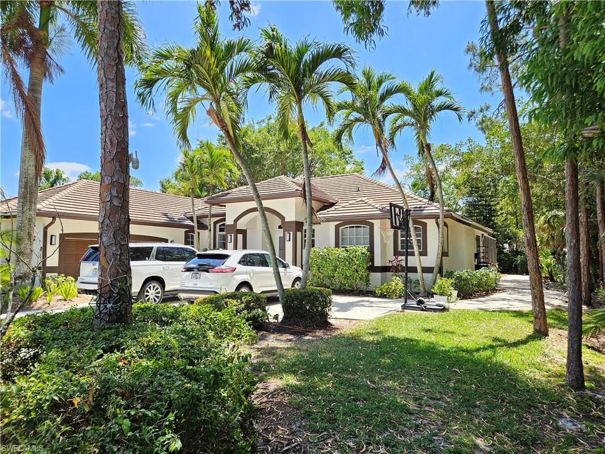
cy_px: 227
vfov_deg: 58.9
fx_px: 402
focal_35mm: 23
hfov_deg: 73.9
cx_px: 302
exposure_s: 1/410
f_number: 1.8
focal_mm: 5.4
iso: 25
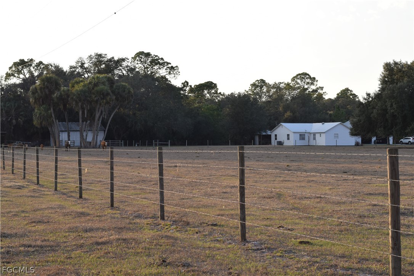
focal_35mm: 75
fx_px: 862
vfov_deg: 18.2
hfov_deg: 27.0
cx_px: 207
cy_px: 138
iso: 320
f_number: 8
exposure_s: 1/250
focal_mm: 50
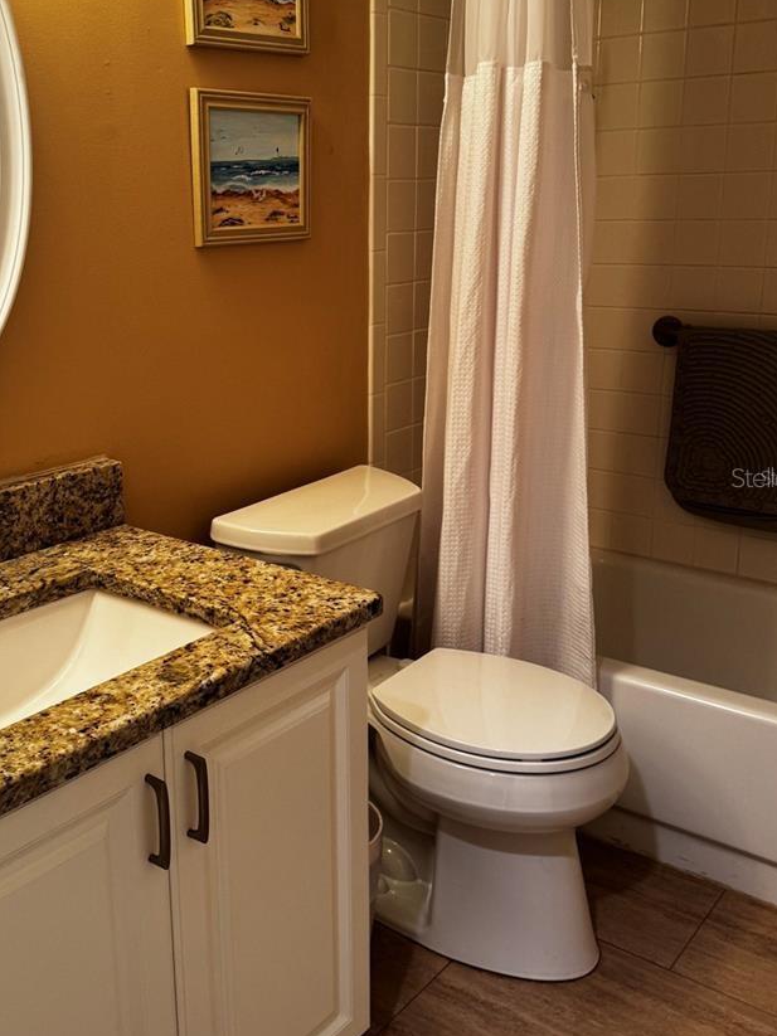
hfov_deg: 40.4
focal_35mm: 35
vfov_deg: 52.6
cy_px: 477
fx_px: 1048
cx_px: 283
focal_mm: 6.76
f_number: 1.78
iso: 125
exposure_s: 1/60
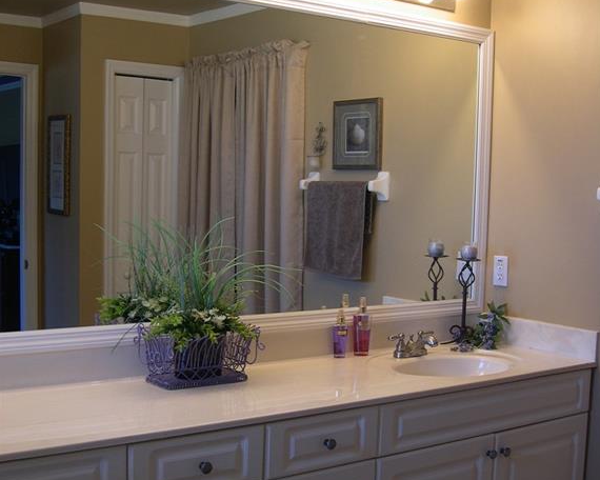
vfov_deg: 30.2
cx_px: 302
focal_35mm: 50
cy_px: 274
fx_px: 888
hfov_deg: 37.3
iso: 100
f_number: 2.8
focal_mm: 8
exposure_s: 1/38.8
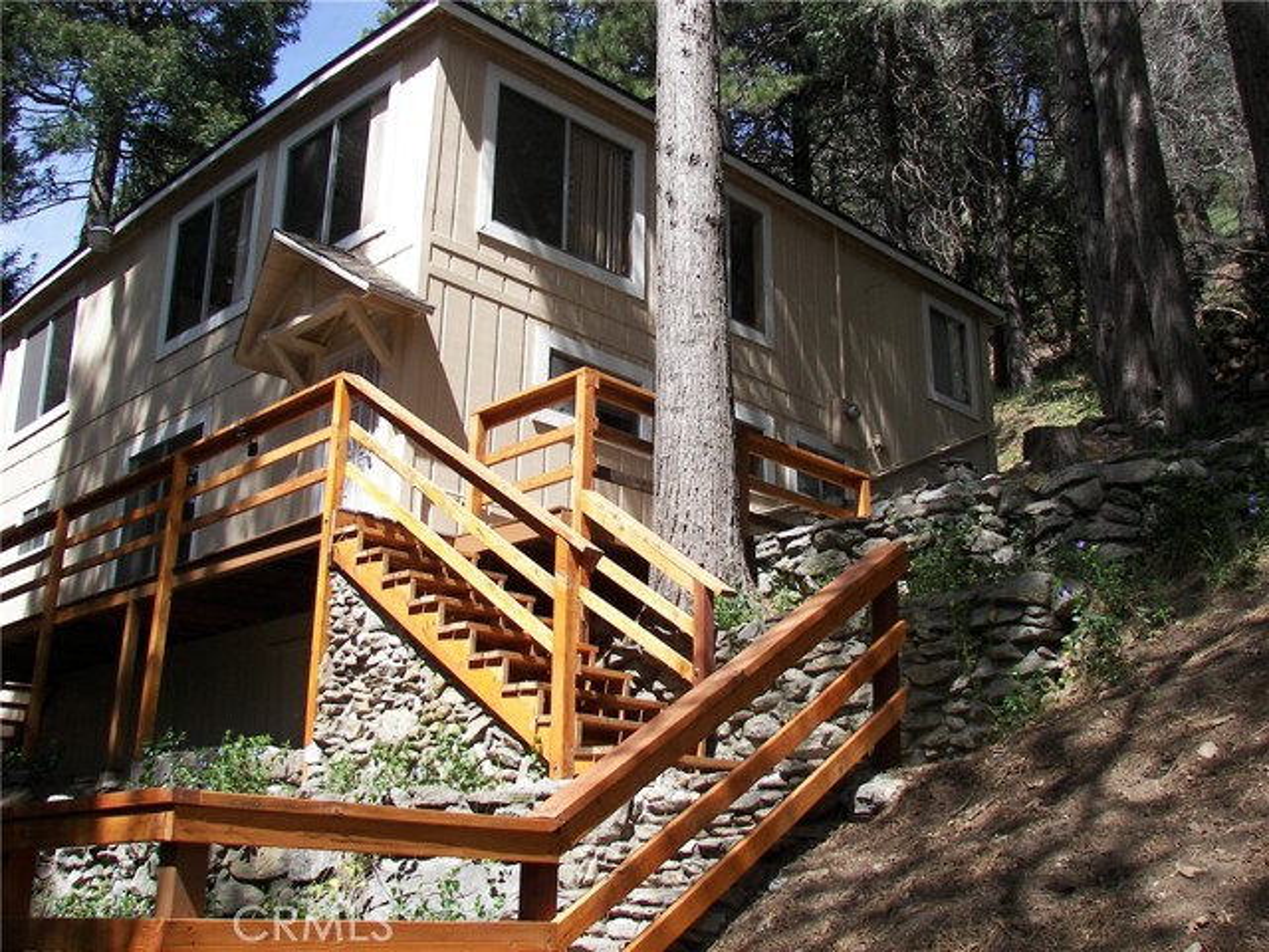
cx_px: 634
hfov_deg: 51.4
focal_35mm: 36
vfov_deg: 39.7
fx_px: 1320
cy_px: 476
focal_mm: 6
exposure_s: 1/500
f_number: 2.8
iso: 50
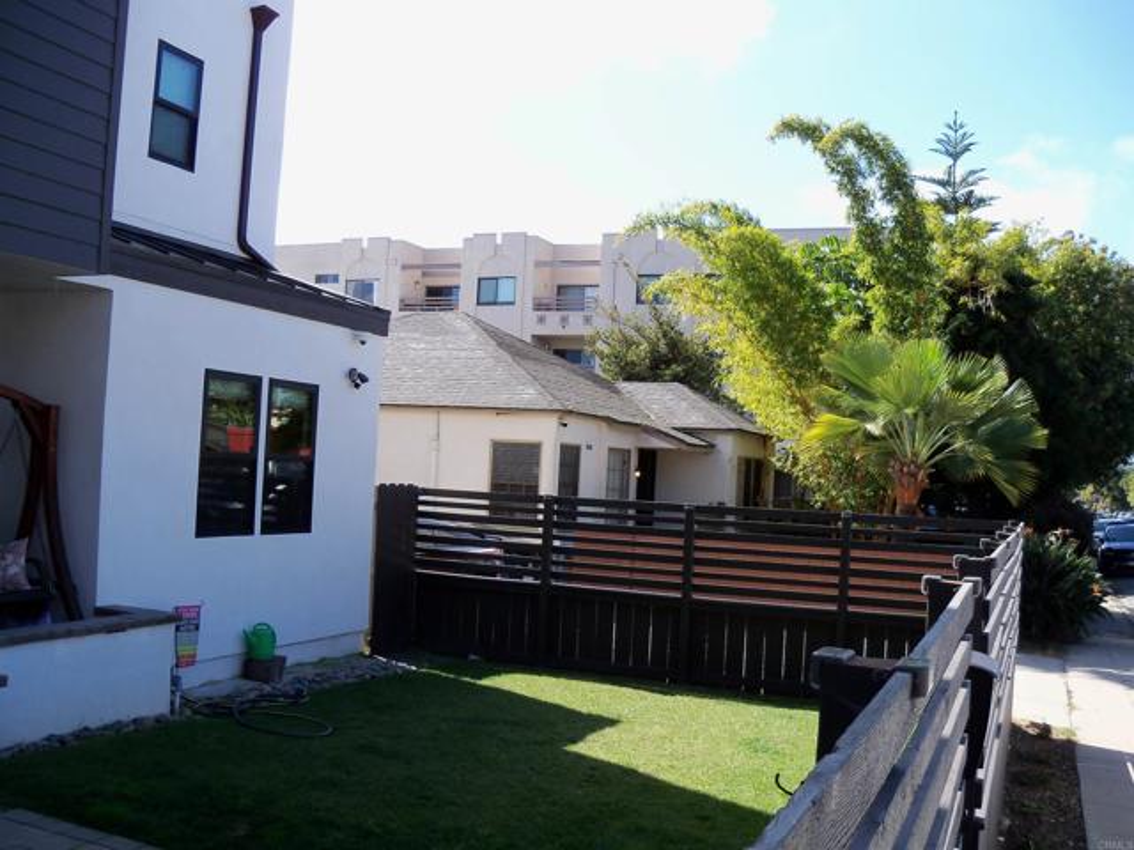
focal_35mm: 35
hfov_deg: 52.6
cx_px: 567
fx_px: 1147
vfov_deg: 40.7
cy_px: 425
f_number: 3.5
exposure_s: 1/250
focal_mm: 6.2
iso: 80
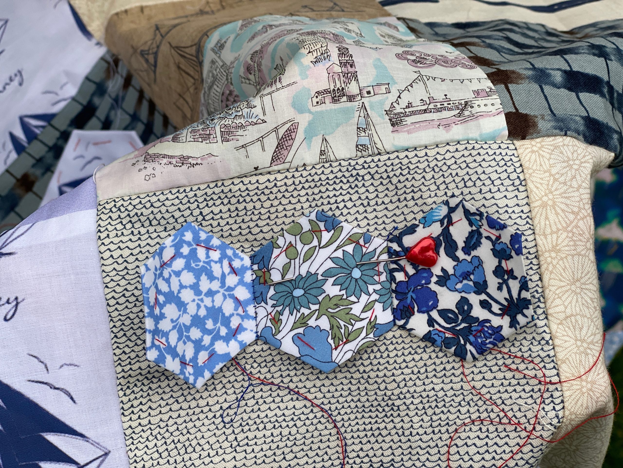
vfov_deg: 28.0
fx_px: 936
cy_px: 234
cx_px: 312
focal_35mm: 52
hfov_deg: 36.8
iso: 64
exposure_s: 1/122
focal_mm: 6
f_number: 2
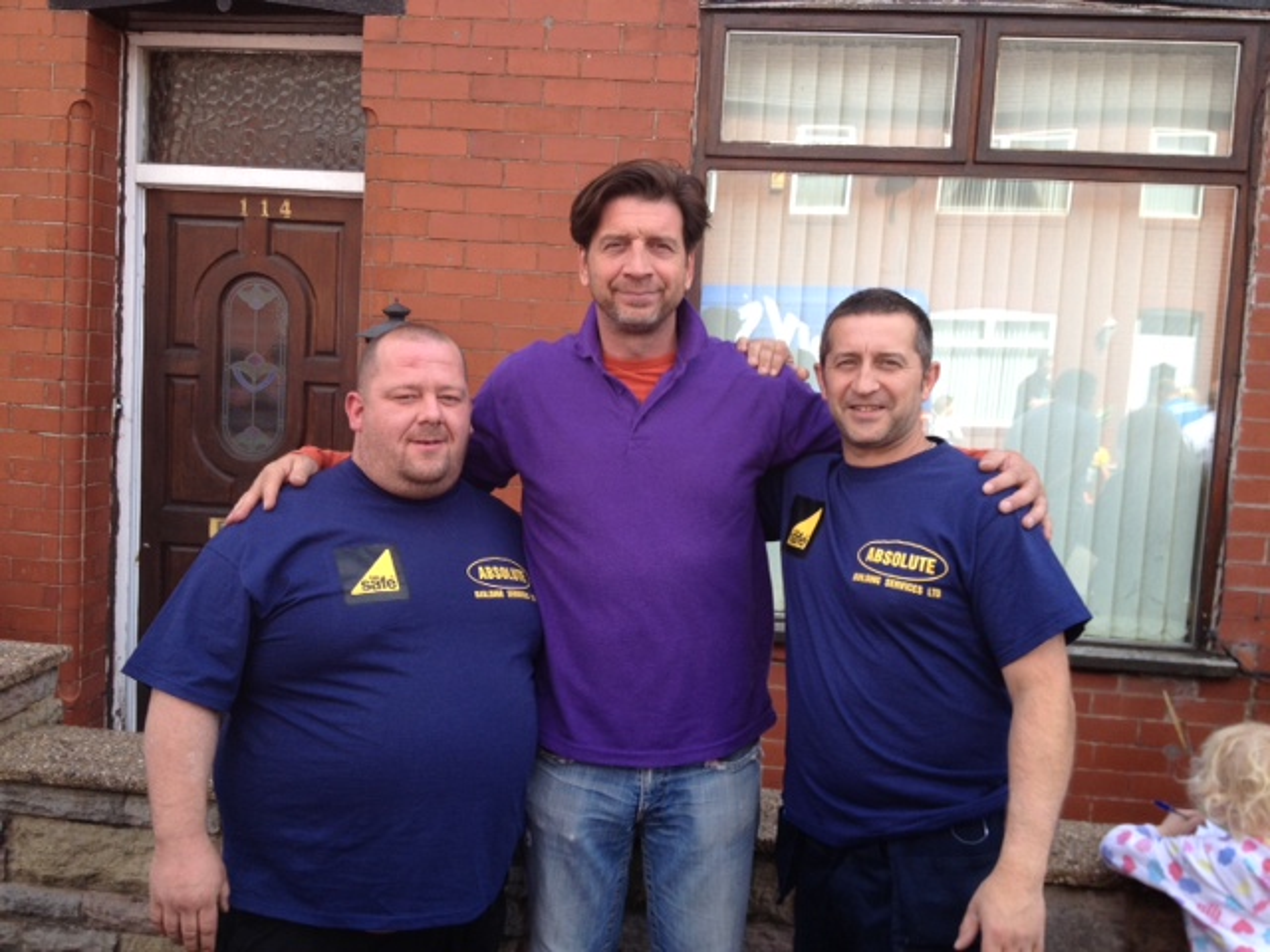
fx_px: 1284
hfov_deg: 52.6
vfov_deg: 40.7
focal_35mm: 35
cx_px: 635
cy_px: 476
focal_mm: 4.28
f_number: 2.4
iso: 64
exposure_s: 1/307
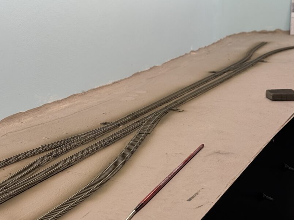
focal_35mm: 61
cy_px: 108
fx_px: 518
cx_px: 111
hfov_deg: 31.6
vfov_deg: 24.0
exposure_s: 1/326
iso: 64
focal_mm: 6.76
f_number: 1.78
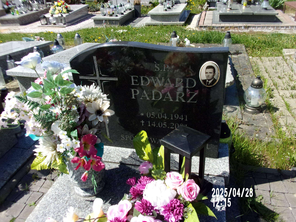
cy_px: 111
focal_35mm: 28
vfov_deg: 49.7
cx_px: 148
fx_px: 239
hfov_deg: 63.4
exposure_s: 1/170
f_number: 10.8
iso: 200
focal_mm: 5.1
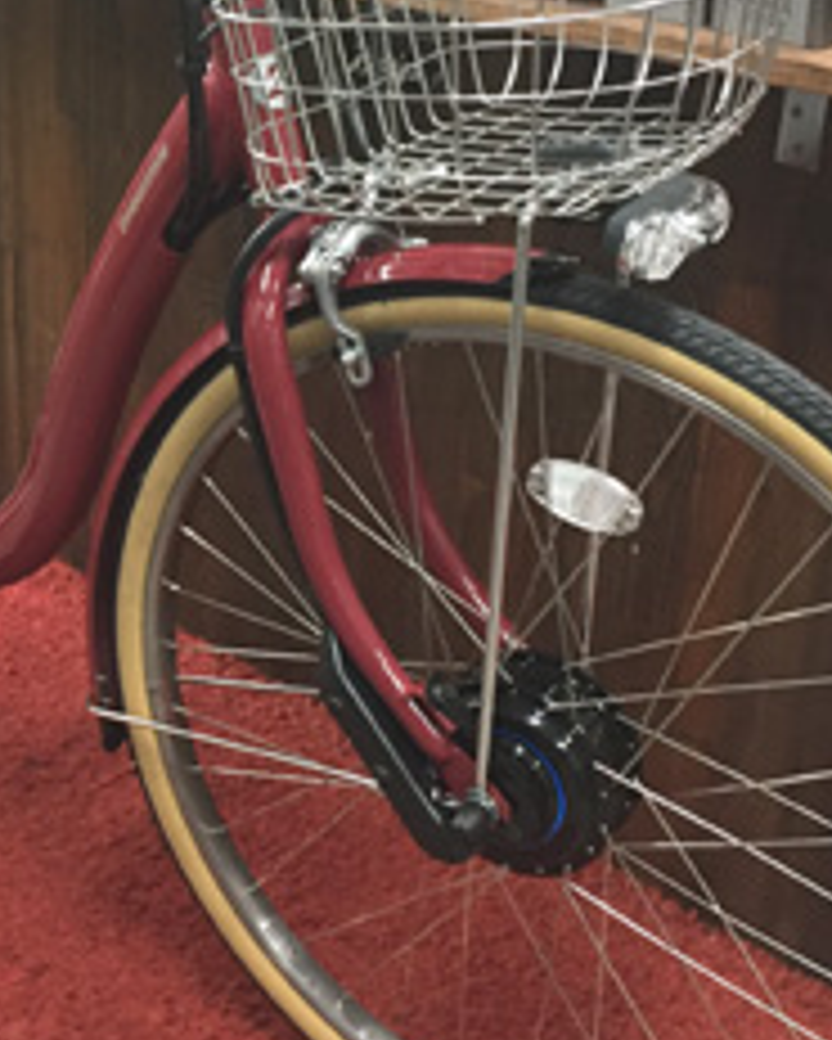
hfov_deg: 23.4
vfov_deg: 29.4
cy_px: 365
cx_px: 144
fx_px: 1969
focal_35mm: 64
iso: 160
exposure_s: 1/30
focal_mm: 4.15
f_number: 2.2
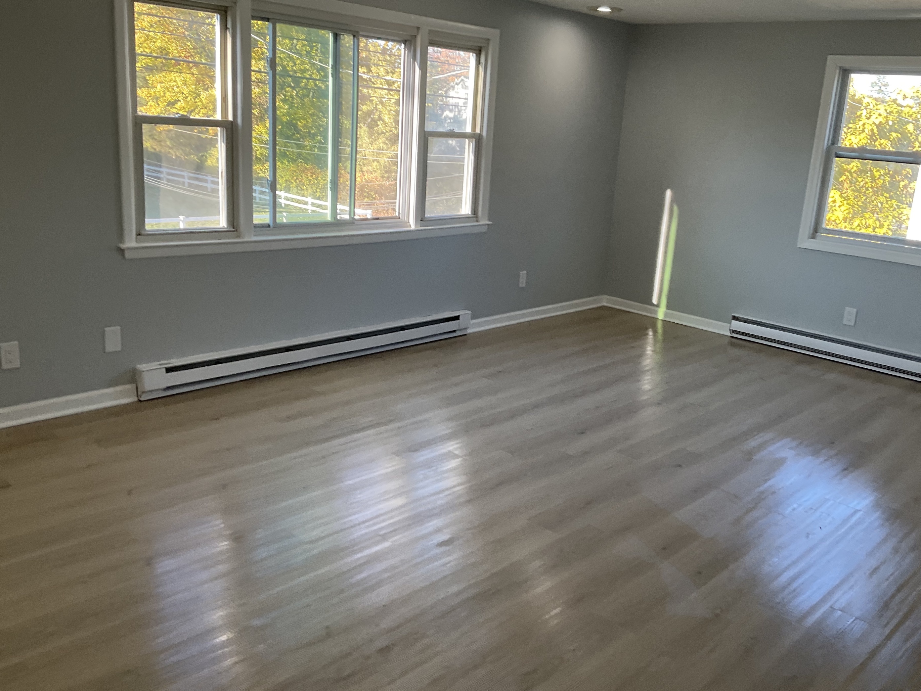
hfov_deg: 56.8
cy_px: 323
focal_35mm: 32
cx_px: 487
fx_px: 851
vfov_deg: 44.1
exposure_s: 1/100
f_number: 1.8
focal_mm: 3
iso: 32
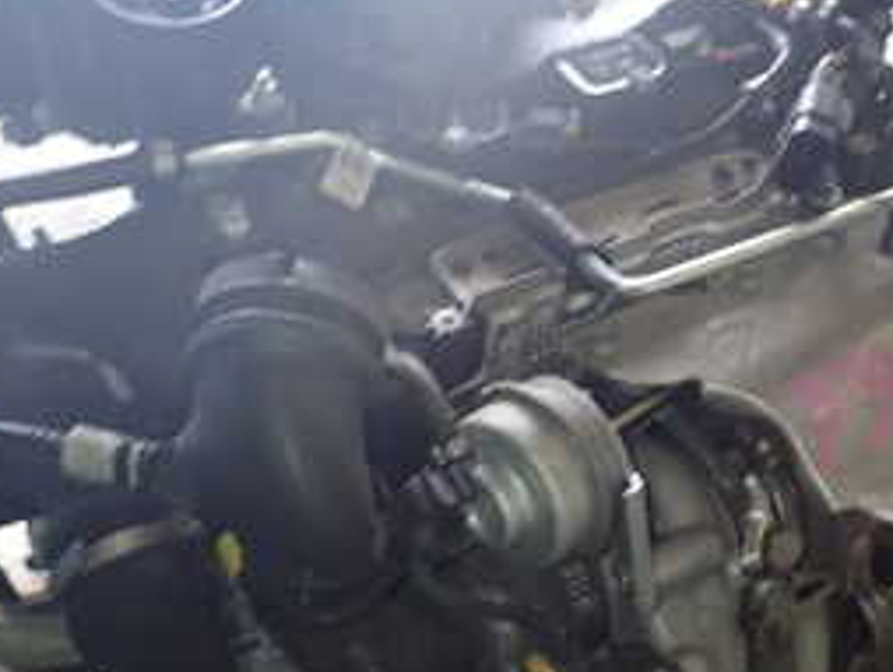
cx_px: 496
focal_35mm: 59
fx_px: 1523
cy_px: 355
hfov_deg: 32.6
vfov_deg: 24.9
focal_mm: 4.5
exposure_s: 1/50
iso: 200
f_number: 2
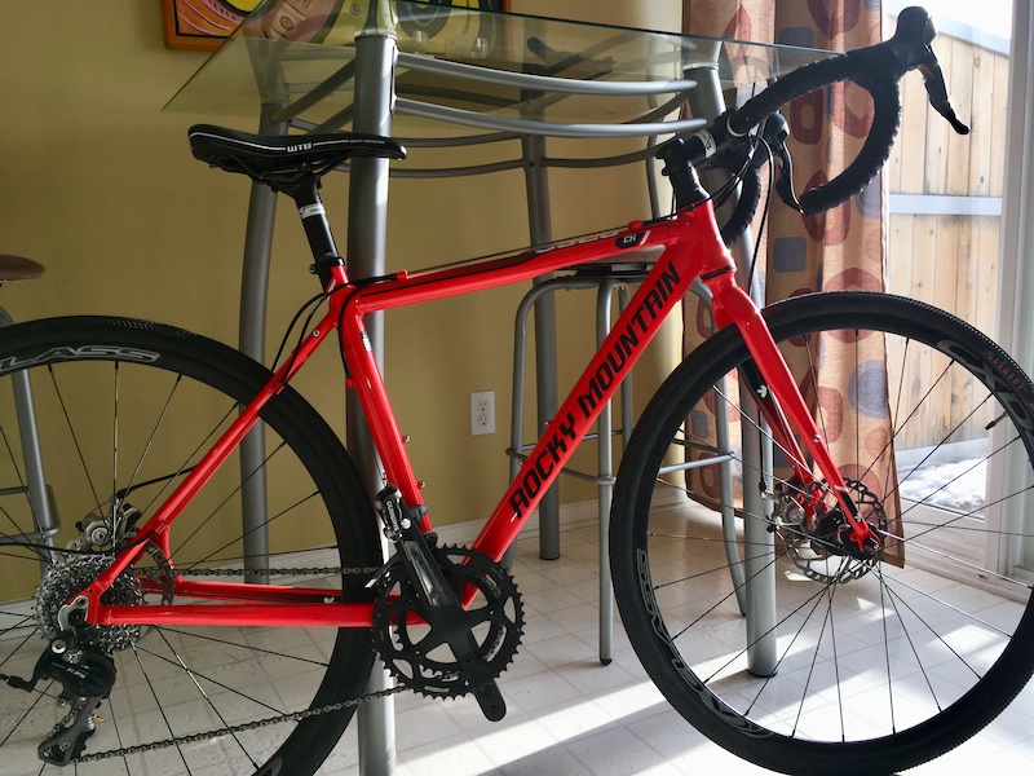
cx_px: 517
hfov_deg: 61.7
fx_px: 866
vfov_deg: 48.2
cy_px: 388
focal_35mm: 29
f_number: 2.2
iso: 25
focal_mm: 4.15
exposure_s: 1/334
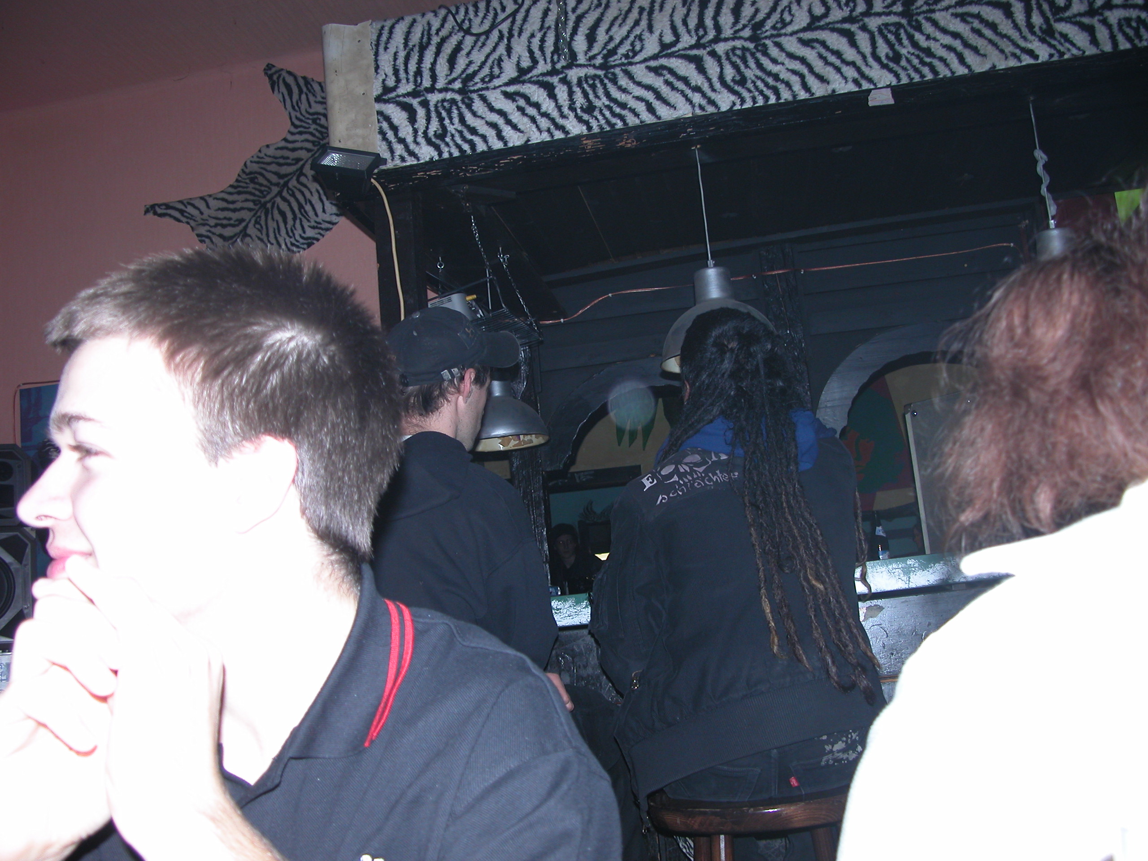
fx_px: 1161
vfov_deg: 40.7
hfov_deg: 52.6
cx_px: 574
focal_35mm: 35
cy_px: 430
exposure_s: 1/60
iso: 100
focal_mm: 8.9
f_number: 2.8
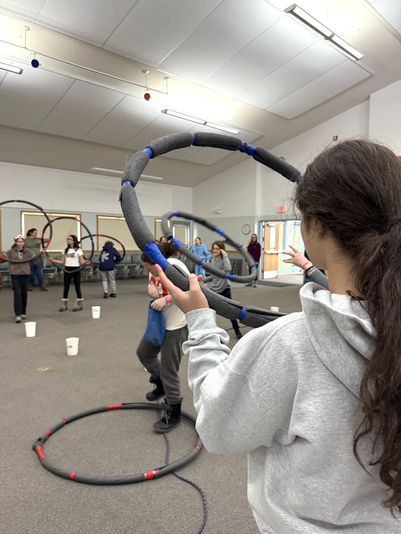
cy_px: 267
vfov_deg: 71.6
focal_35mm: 24
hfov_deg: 56.8
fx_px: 371
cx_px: 200
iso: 250
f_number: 1.78
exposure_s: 1/60
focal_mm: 6.76
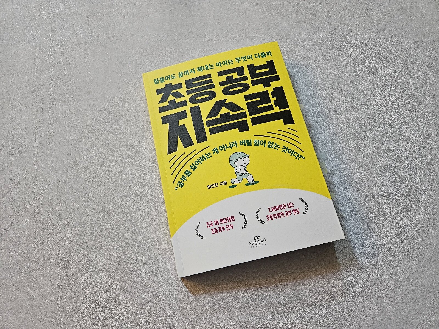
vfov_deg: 58.9
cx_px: 220
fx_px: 292
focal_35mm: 23
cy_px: 164
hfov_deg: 73.9
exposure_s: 1/120
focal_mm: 5.4
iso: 640
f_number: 1.8
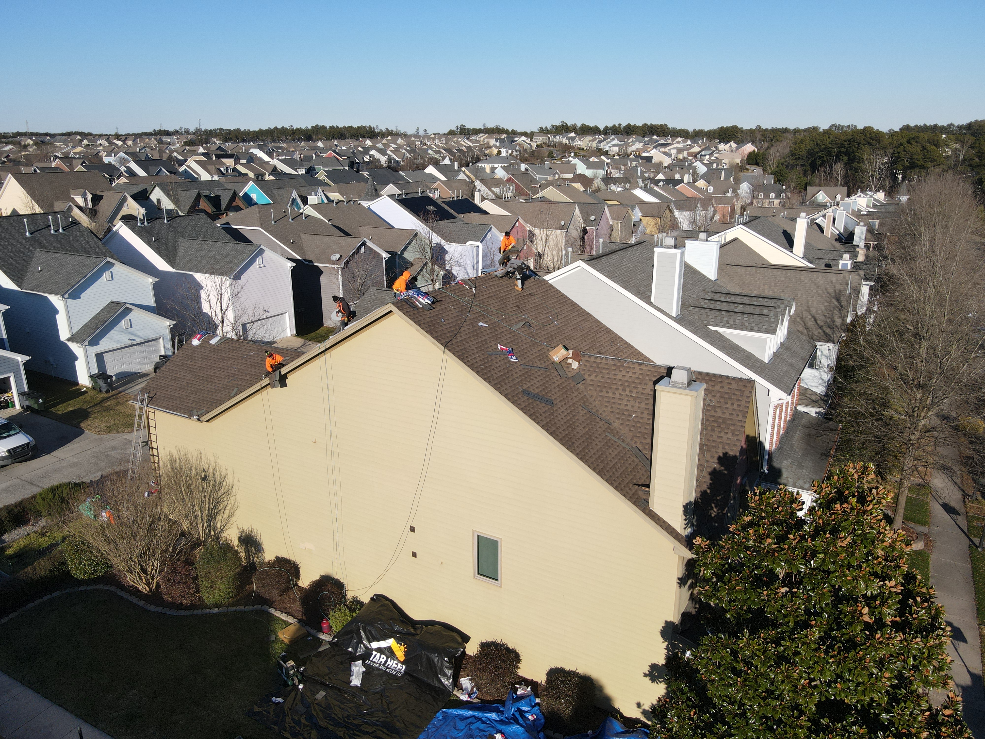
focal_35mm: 24
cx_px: 492
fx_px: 683
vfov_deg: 56.8
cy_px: 370
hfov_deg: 71.6
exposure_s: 1/800
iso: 110
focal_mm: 4.5
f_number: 2.8
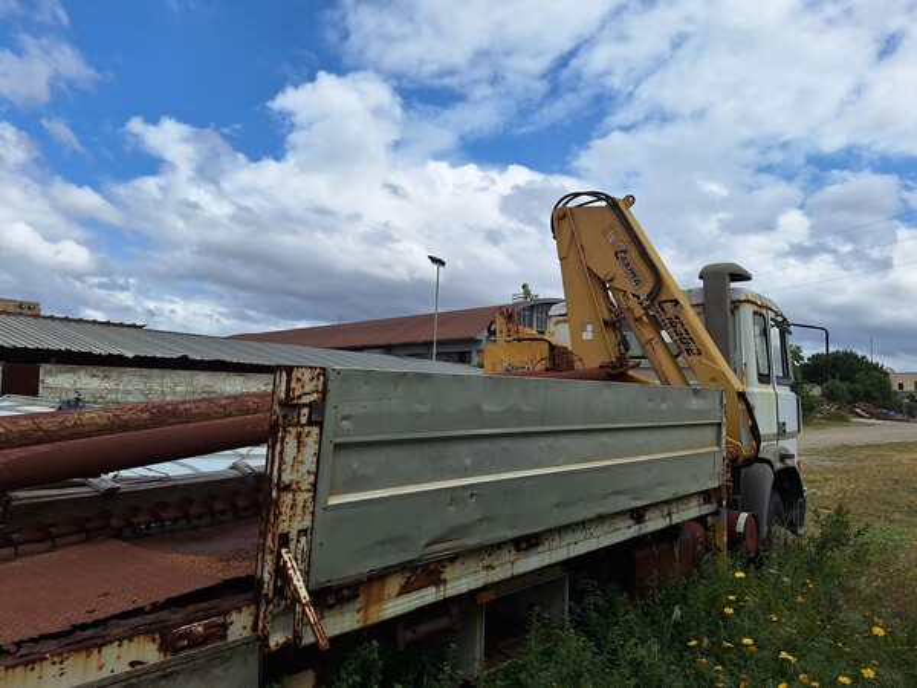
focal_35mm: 23
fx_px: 609
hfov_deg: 73.9
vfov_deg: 58.9
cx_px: 458
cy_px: 344
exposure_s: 1/4386
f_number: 1.8
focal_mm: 5.54
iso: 40
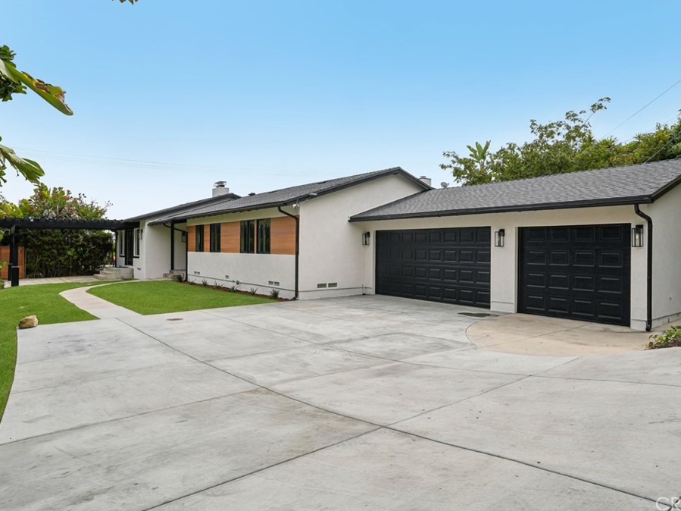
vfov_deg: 58.9
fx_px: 452
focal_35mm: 23
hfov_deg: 73.7
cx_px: 373
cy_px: 256
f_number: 8
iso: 100
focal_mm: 21
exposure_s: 1/800
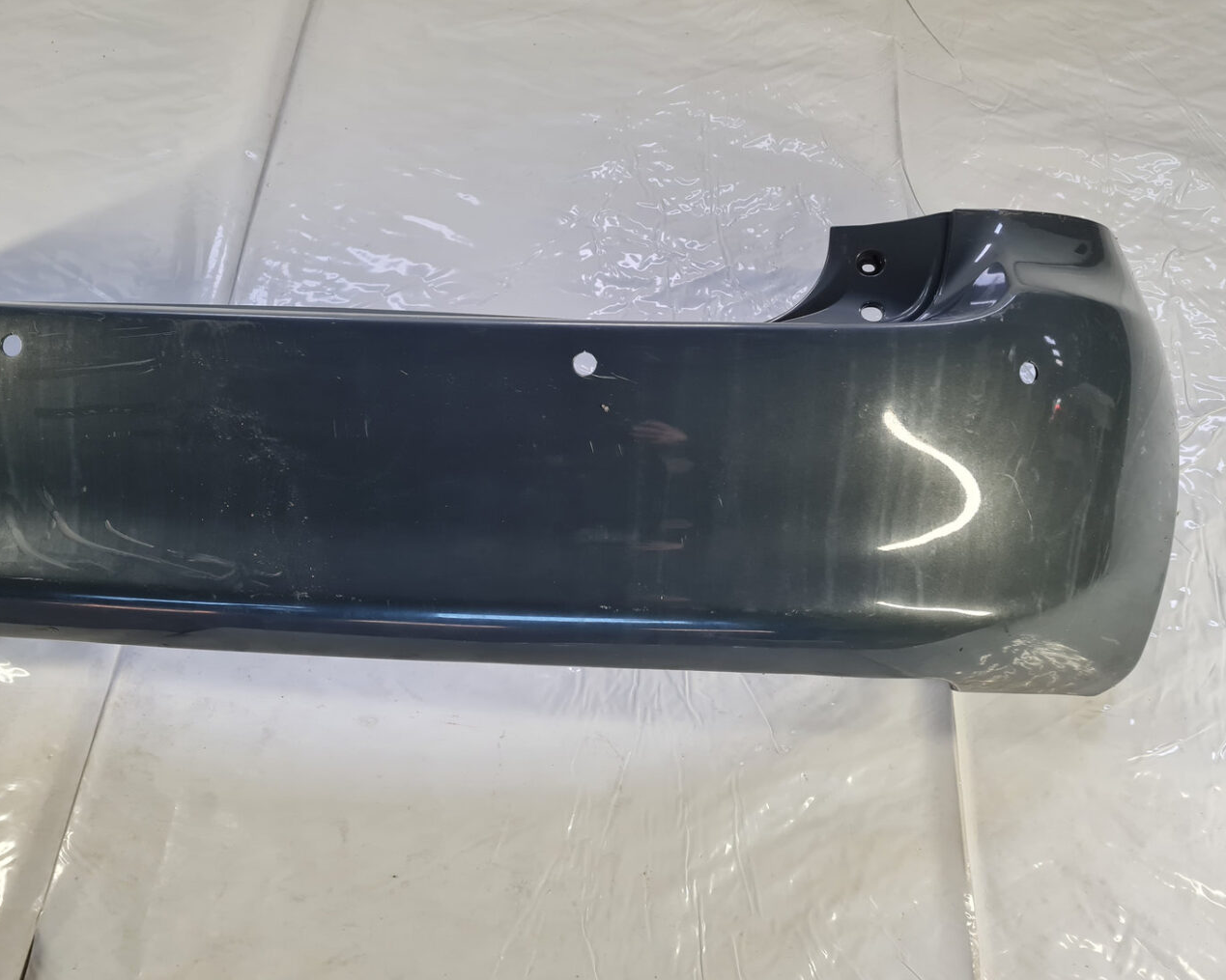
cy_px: 475
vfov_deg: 51.5
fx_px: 1016
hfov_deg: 62.2
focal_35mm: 28
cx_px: 581
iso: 125
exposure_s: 1/100
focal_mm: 5.4
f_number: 1.8
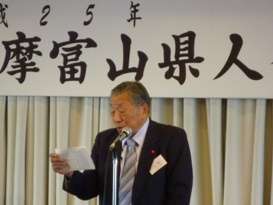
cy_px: 102
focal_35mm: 125
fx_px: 986
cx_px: 136
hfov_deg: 15.8
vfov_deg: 11.9
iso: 400
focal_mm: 22
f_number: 5.9
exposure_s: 1/40
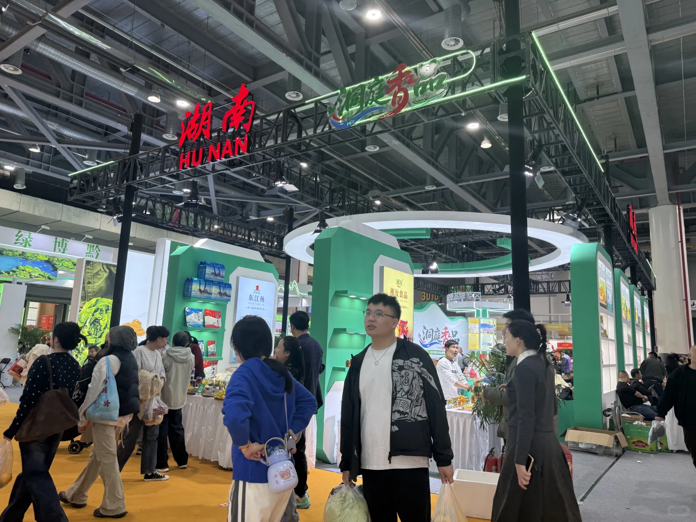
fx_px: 483
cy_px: 261
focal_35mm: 24
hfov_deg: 71.6
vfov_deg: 56.8
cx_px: 348
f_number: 1.78
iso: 64
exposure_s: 1/100
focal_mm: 6.76
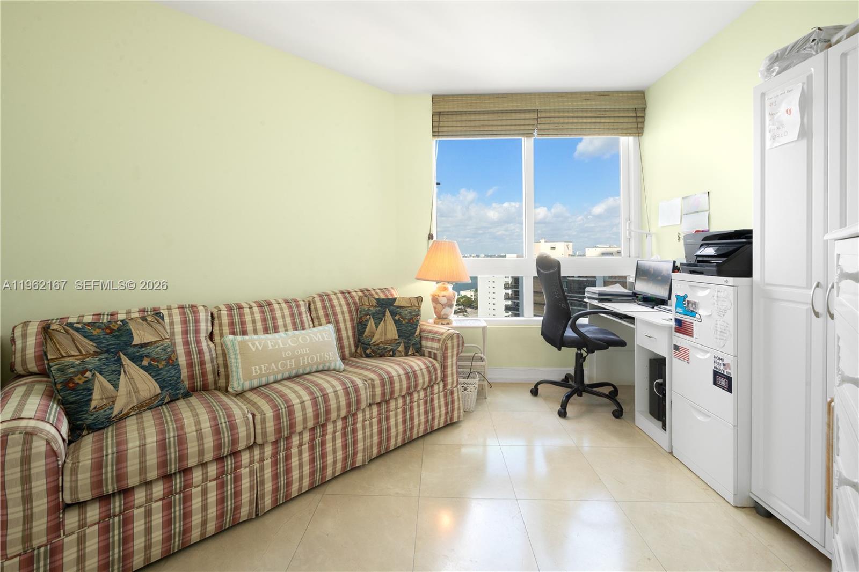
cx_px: 430
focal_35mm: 14
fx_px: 334
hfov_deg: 104.3
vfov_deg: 81.2
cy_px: 286
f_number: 11
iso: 250
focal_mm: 14
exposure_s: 1/13
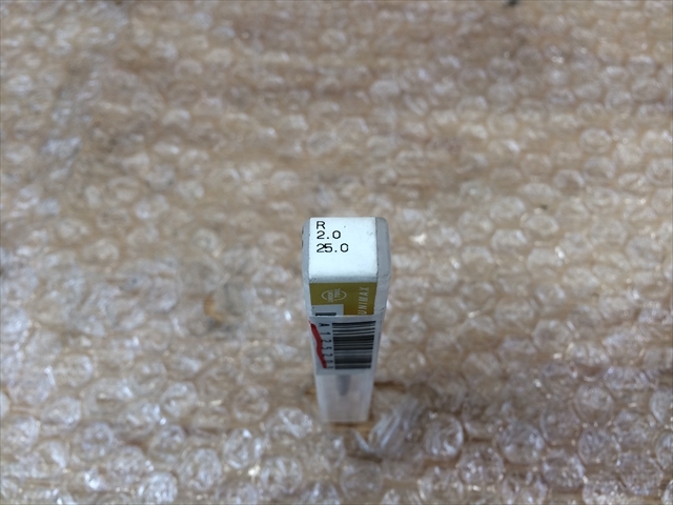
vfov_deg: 48.2
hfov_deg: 61.7
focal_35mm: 29
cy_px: 252
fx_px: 564
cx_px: 336
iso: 40
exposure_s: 1/30
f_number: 2.2
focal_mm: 4.15
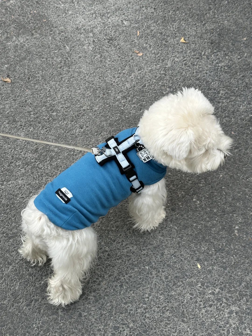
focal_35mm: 48
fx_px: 466
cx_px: 126
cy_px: 168
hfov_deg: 30.3
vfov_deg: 39.7
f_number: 1.78
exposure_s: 1/238
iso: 64
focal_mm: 6.86
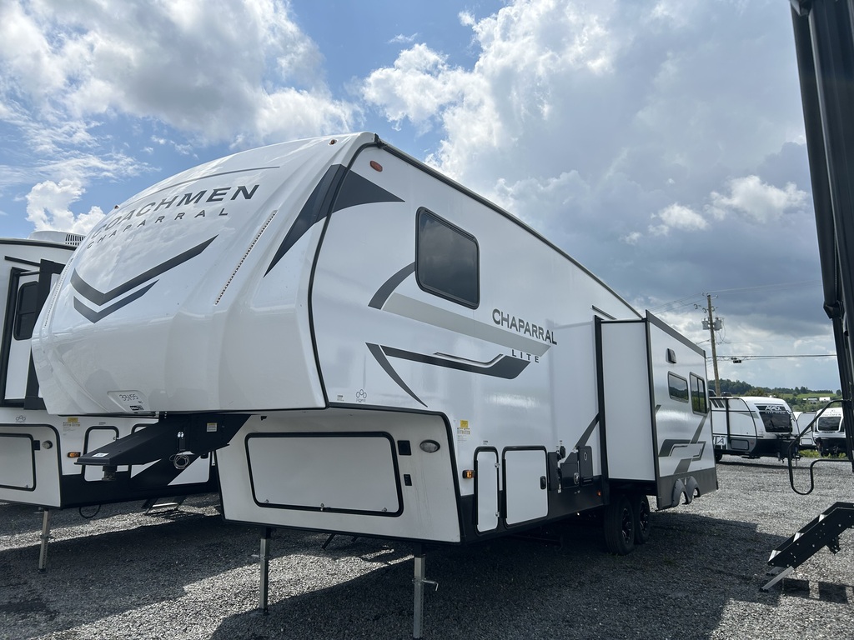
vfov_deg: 53.1
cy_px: 320
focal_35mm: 26
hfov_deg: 67.3
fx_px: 641
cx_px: 427
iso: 50
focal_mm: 5.7
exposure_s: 1/10309
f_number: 1.5
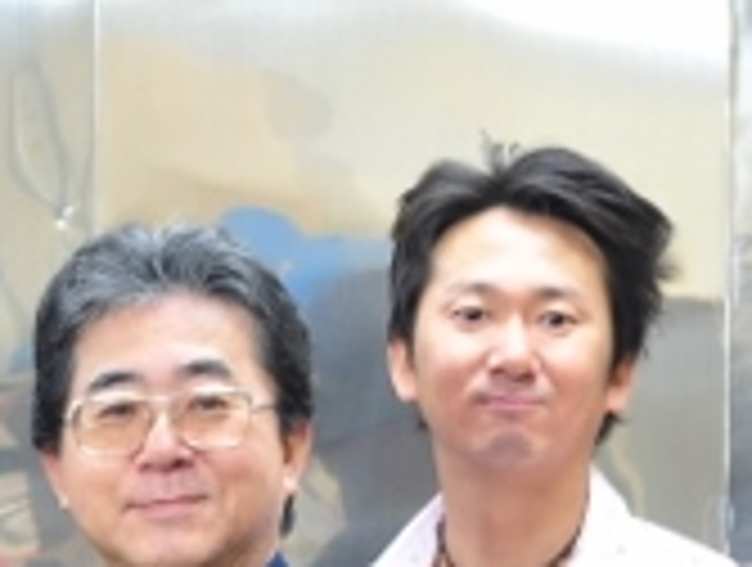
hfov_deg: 7.6
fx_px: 5617
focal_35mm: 258
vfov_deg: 5.8
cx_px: -104
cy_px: 693
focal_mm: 60
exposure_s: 1/20
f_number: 6.3
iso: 800
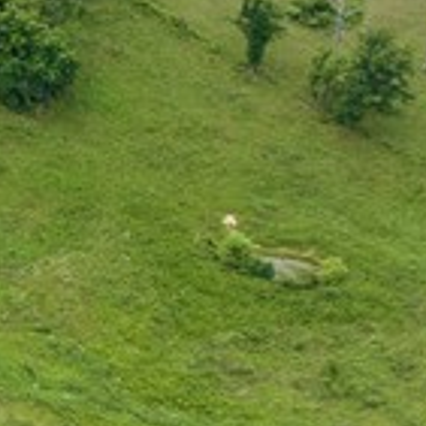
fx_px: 2144
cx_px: -837
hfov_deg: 9.2
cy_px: 254
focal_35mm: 154
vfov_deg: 11.3
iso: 100
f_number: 2.8
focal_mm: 12.29
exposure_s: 1/500
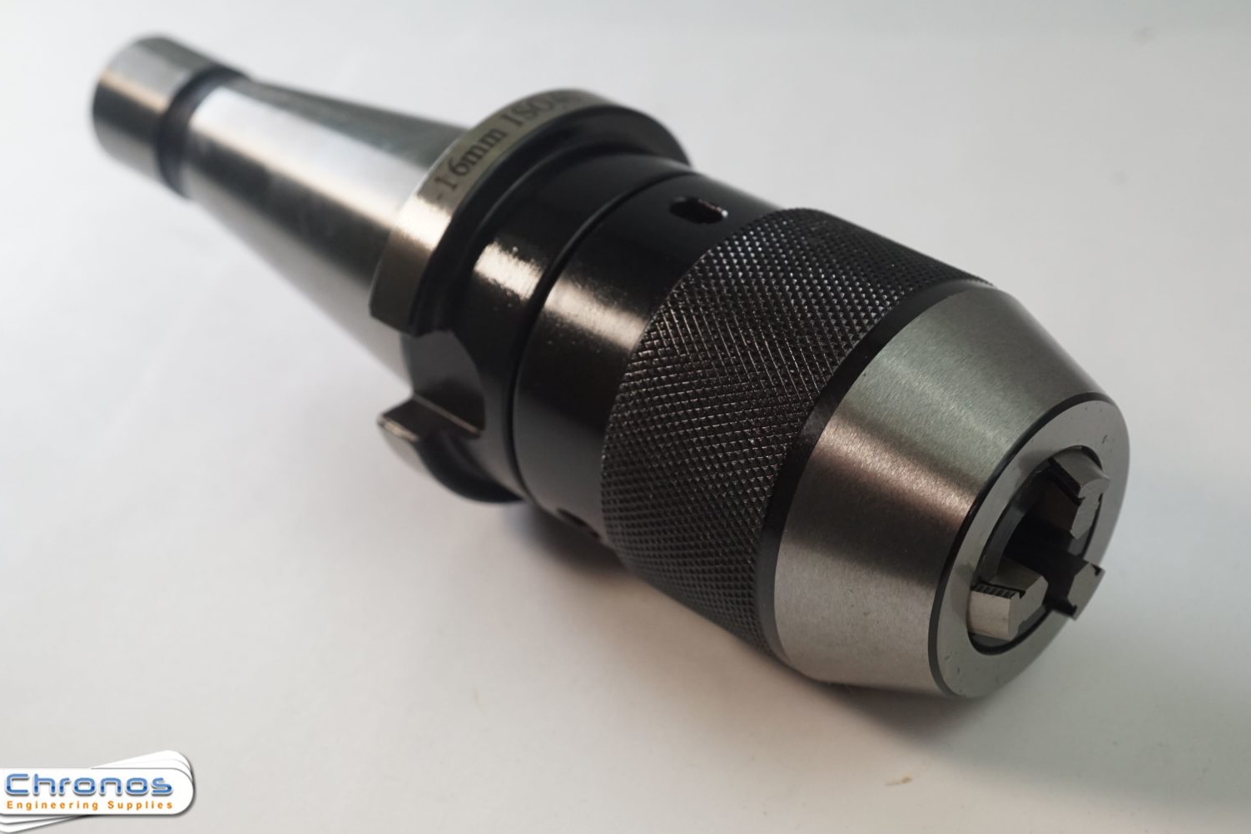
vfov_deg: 29.2
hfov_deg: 42.7
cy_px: 411
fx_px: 1598
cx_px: 621
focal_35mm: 46
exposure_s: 1/500
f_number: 5.6
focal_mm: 30
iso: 800
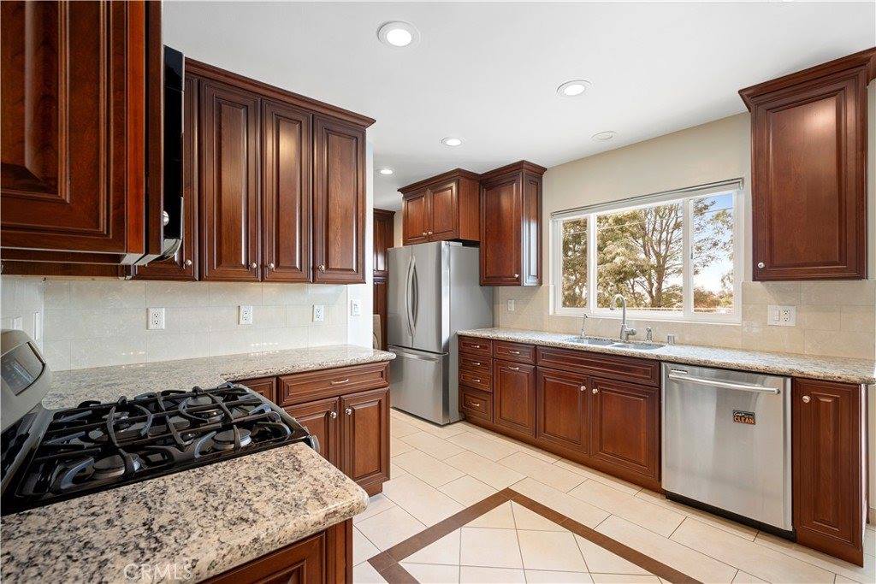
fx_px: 377
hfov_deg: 98.5
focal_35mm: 16
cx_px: 438
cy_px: 292
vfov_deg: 75.5
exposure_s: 1/2
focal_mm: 15.5
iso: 125
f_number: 8
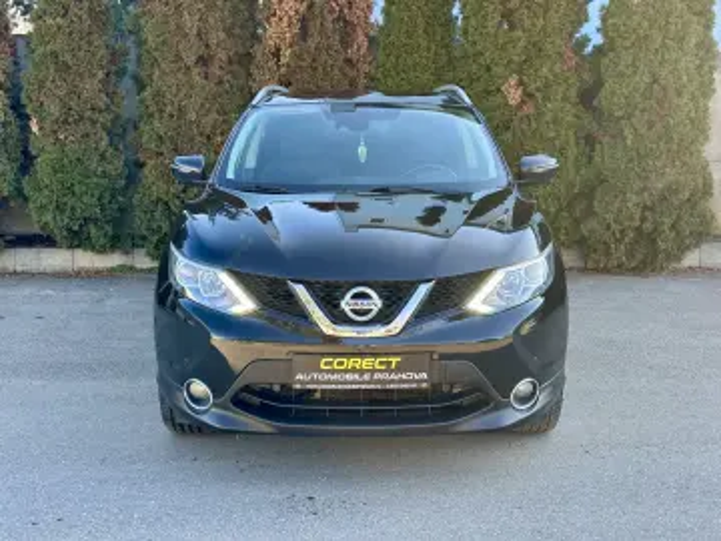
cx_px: 360
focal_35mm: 48
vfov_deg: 30.3
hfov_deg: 39.7
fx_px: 1000
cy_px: 270
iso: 64
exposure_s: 1/293
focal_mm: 6.86
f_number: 1.78
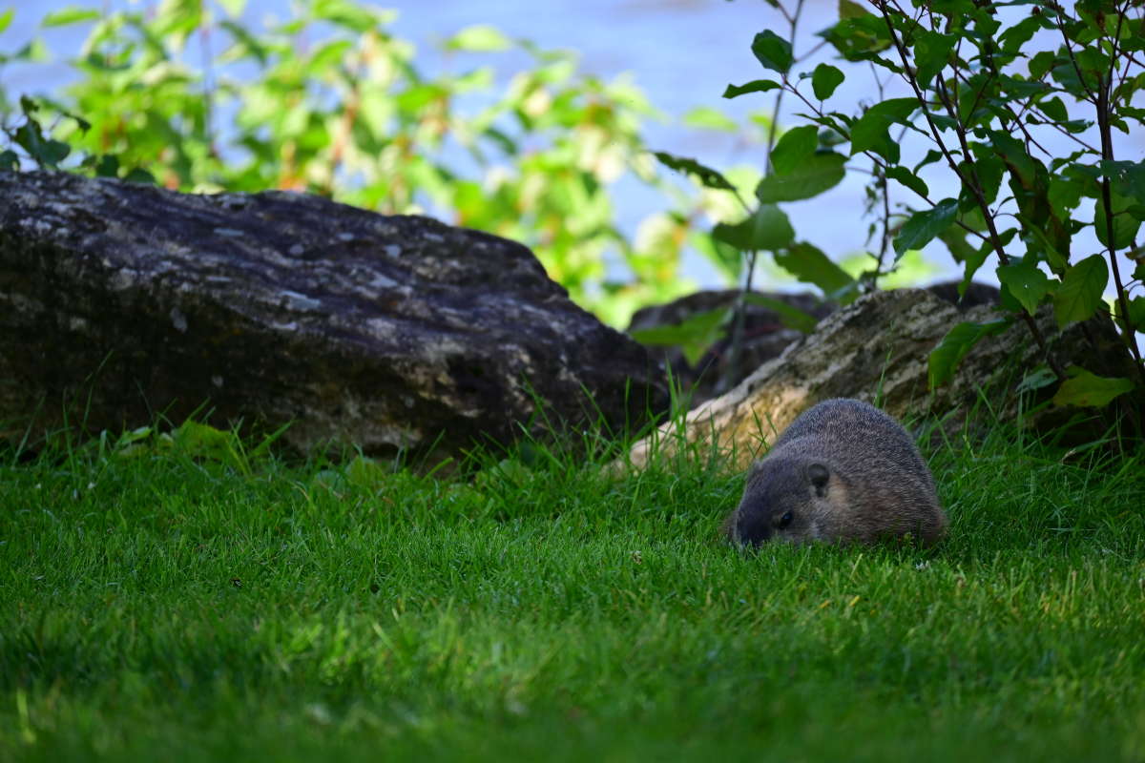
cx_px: 572
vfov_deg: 3.7
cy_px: 382
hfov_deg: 5.5
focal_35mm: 375
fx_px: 11926
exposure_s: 1/200
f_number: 6.3
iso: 180
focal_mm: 250
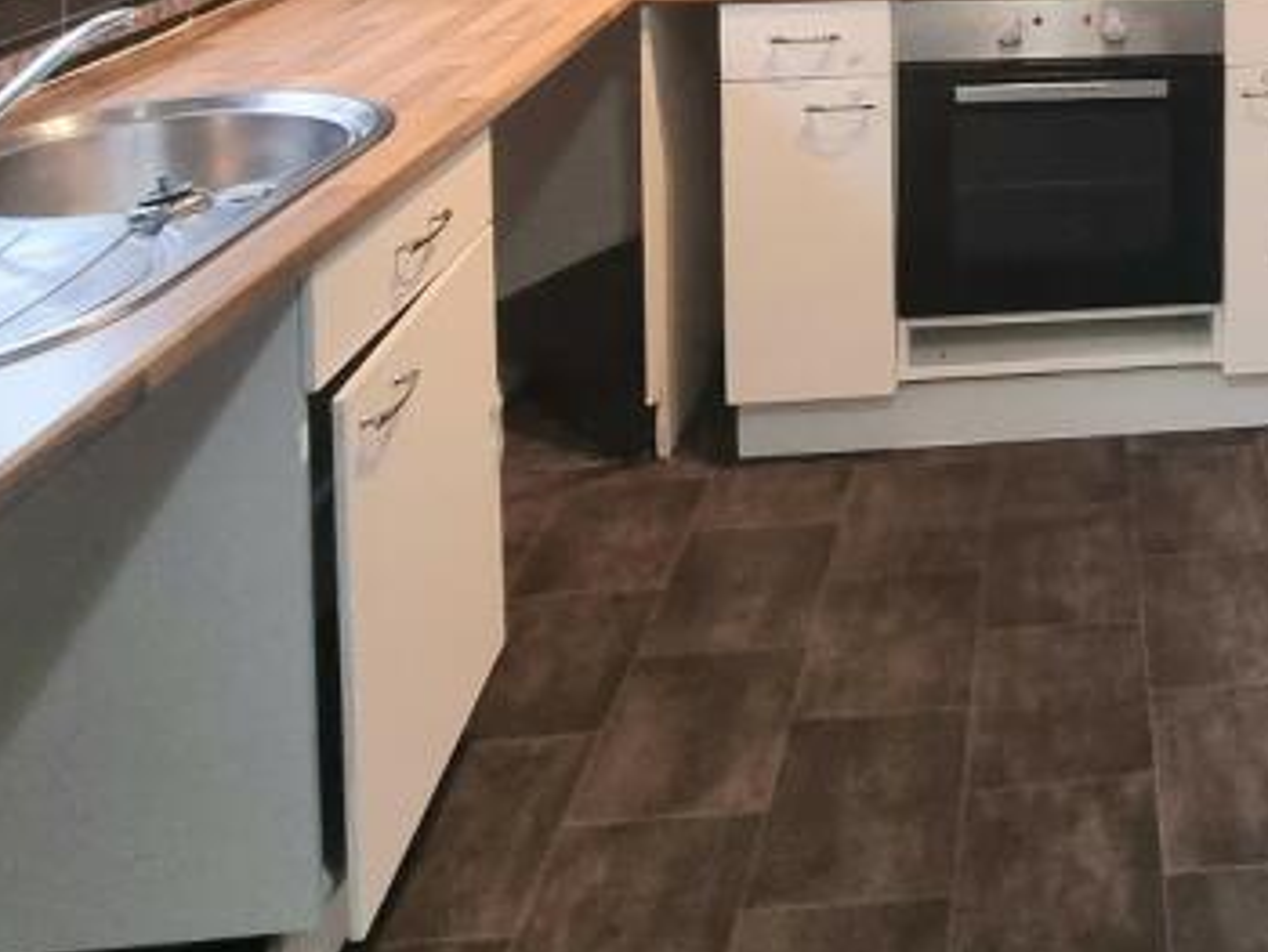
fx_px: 1393
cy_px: -308
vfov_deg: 29.7
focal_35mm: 38
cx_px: 1235
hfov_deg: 42.9
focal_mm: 2.2
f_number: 2.2
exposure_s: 1/60.2
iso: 320
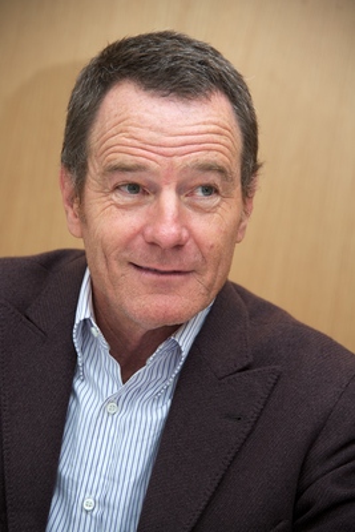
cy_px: 266
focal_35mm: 160
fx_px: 2364
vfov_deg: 12.8
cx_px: 178
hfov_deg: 8.6
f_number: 5.6
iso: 500
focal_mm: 160
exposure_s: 1/60
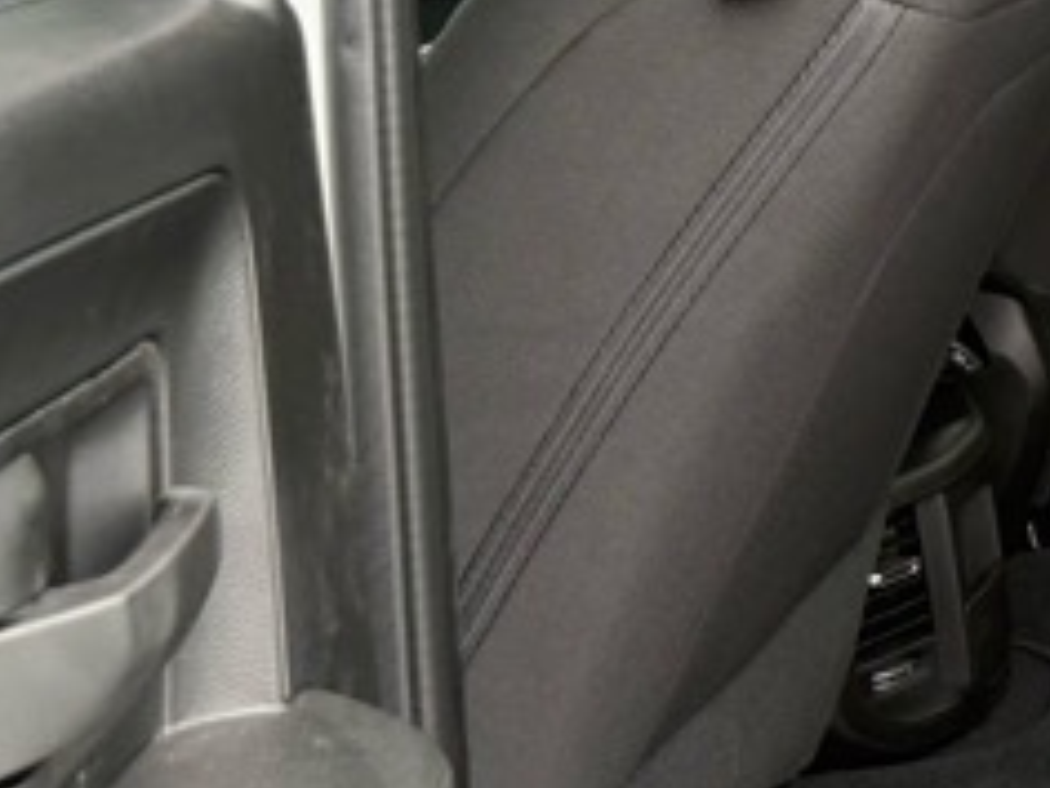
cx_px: 1562
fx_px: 3155
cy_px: 200
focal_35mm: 104
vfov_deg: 14.2
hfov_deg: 17.1
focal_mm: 6.76
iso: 100
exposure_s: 1/403
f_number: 1.78
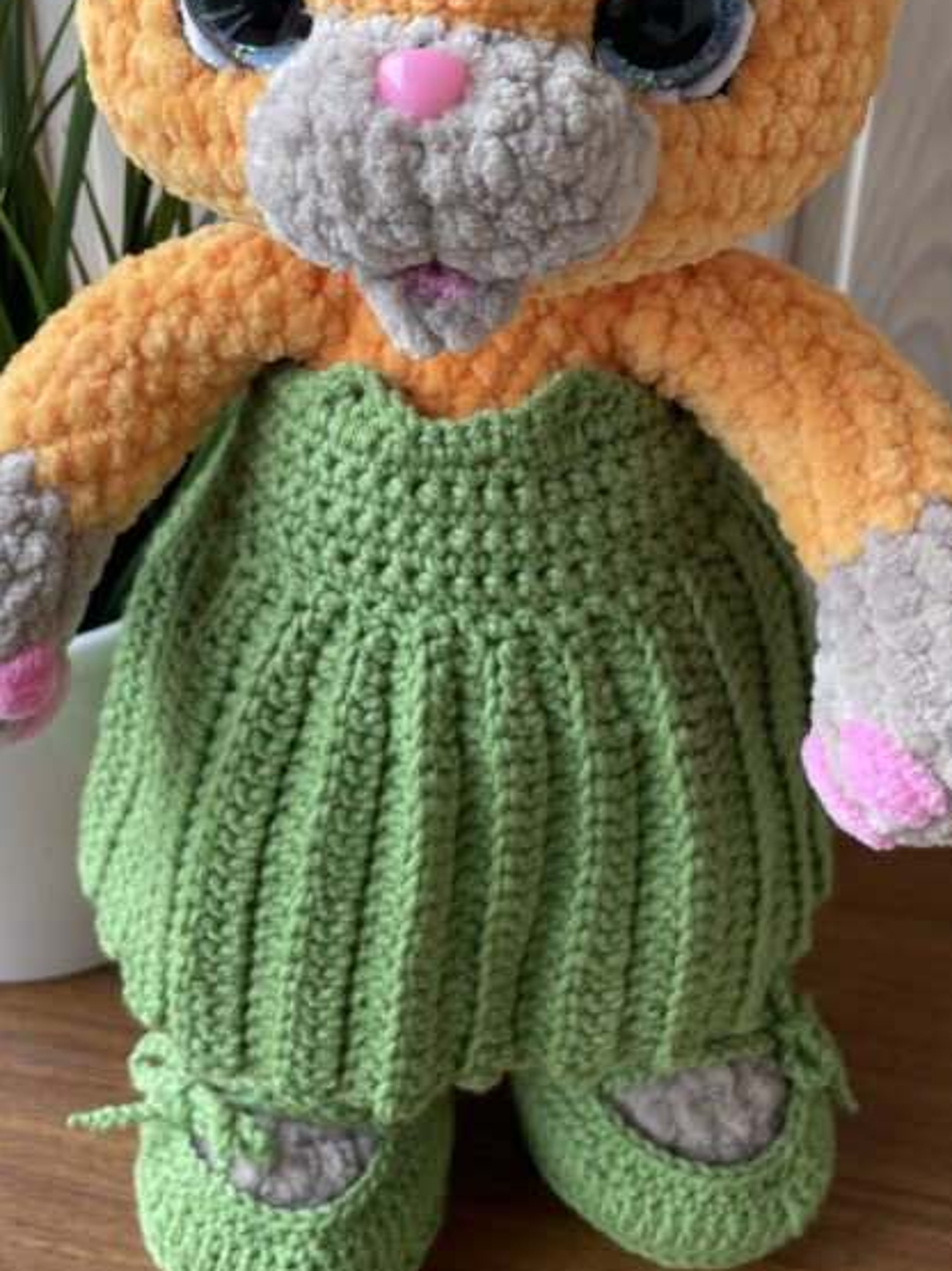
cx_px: 474
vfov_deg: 38.5
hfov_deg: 30.3
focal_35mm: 48
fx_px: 1761
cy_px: 298
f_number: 1.6
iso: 50
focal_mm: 4.2
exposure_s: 1/121
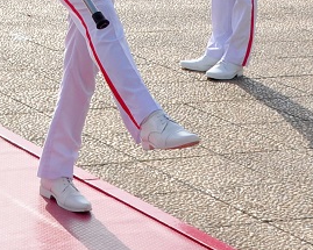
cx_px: -194
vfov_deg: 9.0
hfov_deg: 10.9
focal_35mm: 168
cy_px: -113
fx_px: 1558
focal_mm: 25
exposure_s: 1/125
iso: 200
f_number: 14
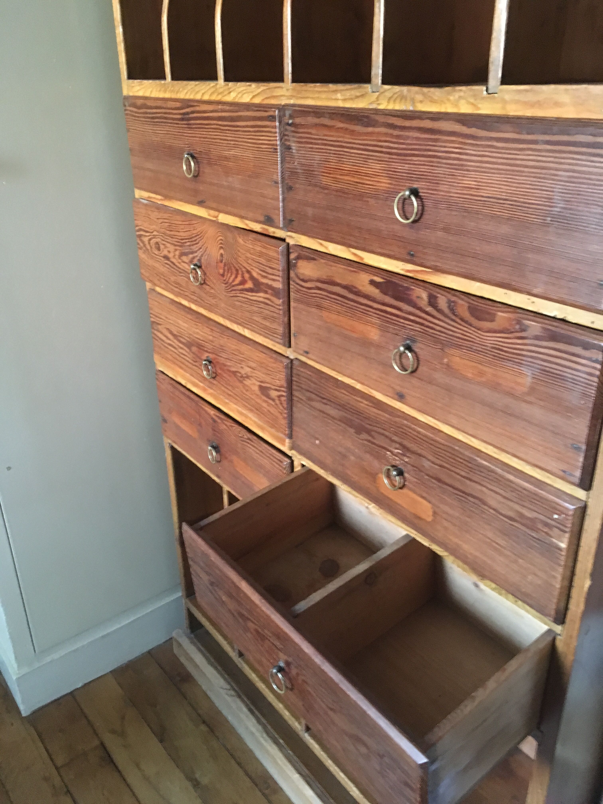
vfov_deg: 61.7
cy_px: 402
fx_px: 674
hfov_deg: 48.2
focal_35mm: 29
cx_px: 302
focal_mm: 4.15
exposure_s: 1/17
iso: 400
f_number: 2.2
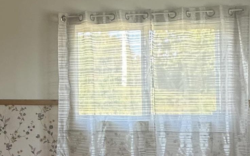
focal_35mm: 62
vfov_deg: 21.0
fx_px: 423
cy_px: 88
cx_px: -77
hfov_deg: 27.4
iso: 160
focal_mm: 2.22
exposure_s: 1/99
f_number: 2.2
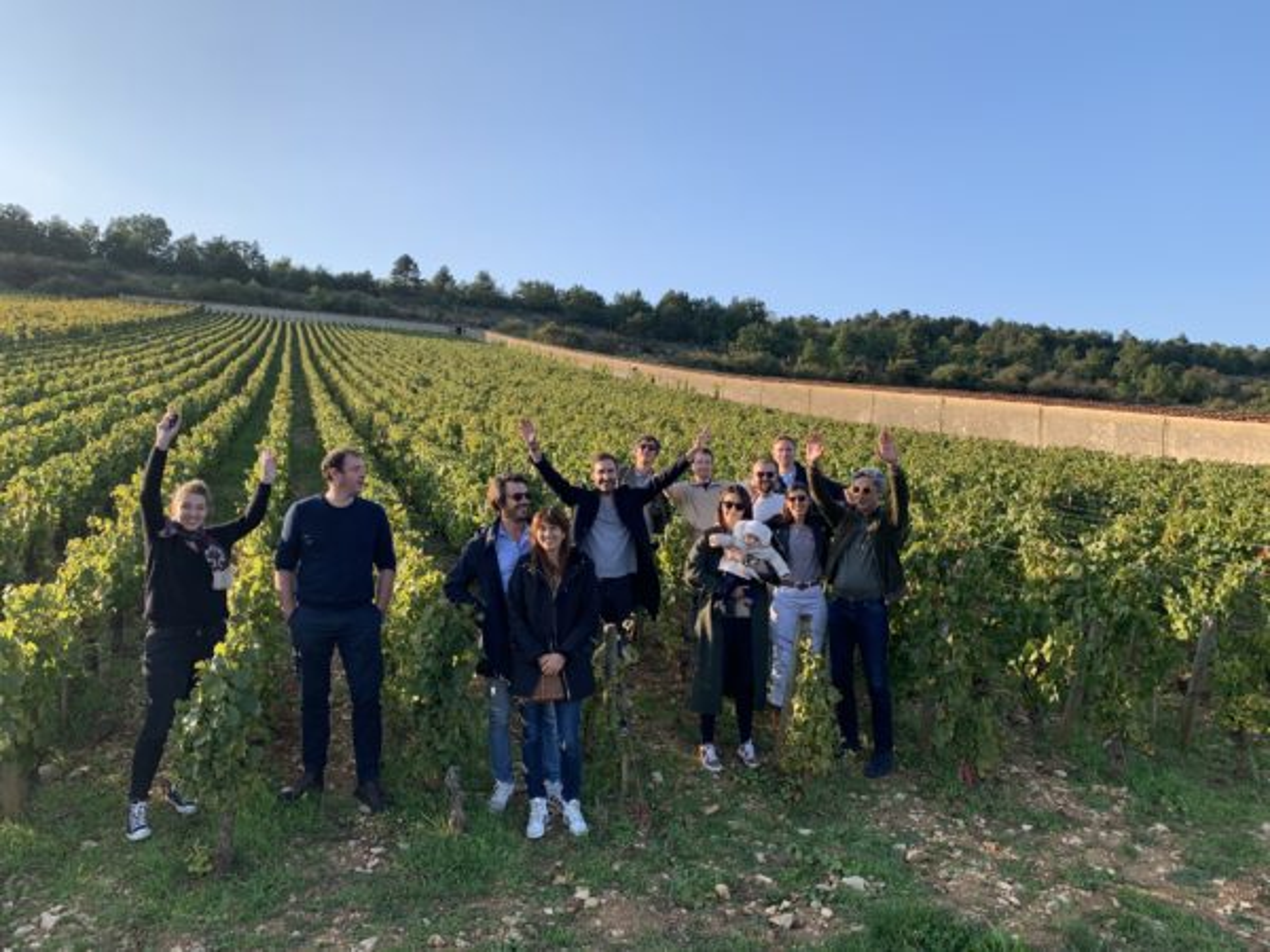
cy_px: 476
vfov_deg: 53.1
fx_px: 954
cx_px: 635
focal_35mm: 26
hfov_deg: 67.3
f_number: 1.8
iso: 25
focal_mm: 4.25
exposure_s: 1/894
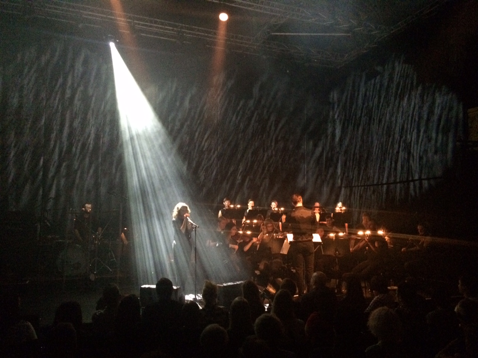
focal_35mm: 29
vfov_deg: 48.2
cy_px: 179
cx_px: 239
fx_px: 400
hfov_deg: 61.7
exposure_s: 1/15
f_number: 2.2
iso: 800
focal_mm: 4.15
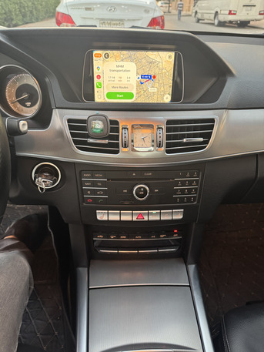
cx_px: 132
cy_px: 176
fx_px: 244
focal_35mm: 24
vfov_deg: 71.6
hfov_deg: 56.8
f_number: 1.78
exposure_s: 1/60
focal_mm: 6.76
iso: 500
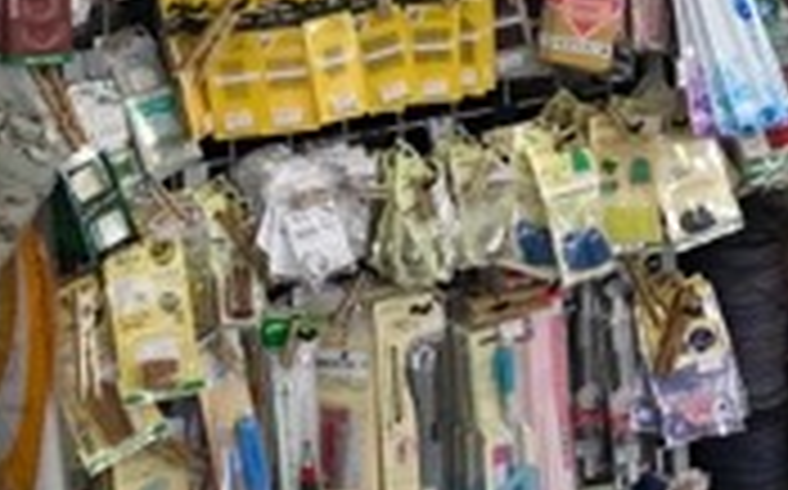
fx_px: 2553
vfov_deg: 9.8
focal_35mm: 119
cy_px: -665
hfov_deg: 17.4
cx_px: 173
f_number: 1.8
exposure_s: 1/30
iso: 25
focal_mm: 3.99
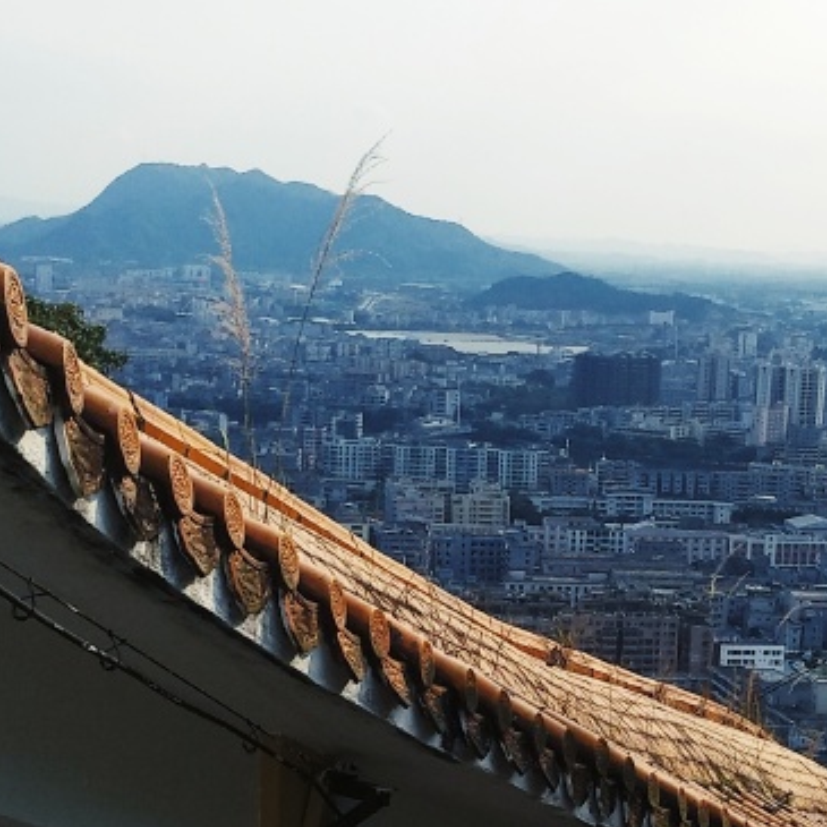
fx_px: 1730
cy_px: 628
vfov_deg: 26.5
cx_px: 598
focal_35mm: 64
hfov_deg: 26.6
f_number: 2.2
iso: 100
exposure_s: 1/1115
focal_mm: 3.81
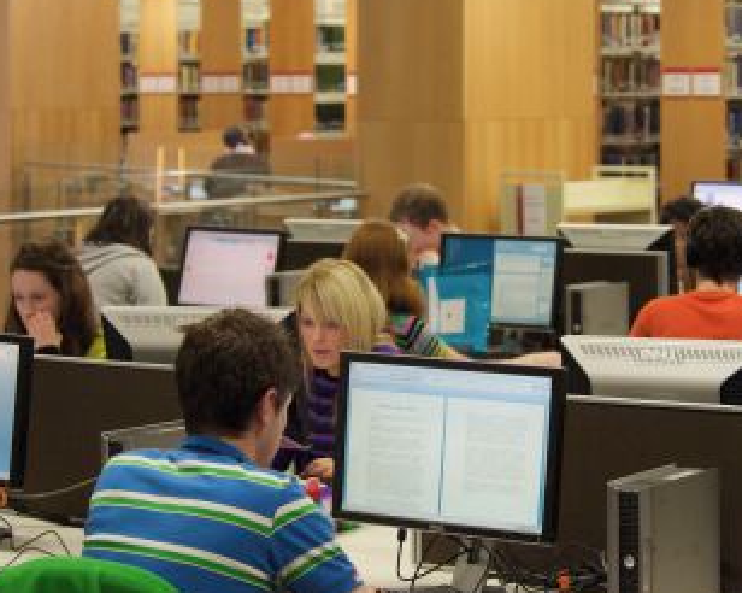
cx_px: 467
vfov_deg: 13.2
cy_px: 237
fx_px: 2568
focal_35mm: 117
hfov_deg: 16.4
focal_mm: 80
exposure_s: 1/160
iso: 3200
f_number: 6.3
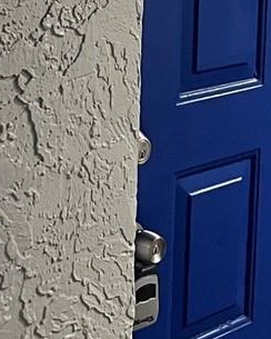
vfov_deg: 14.3
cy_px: 38
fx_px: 1333
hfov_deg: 11.4
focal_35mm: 133
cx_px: 328
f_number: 1.6
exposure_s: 1/60
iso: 320
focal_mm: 5.1
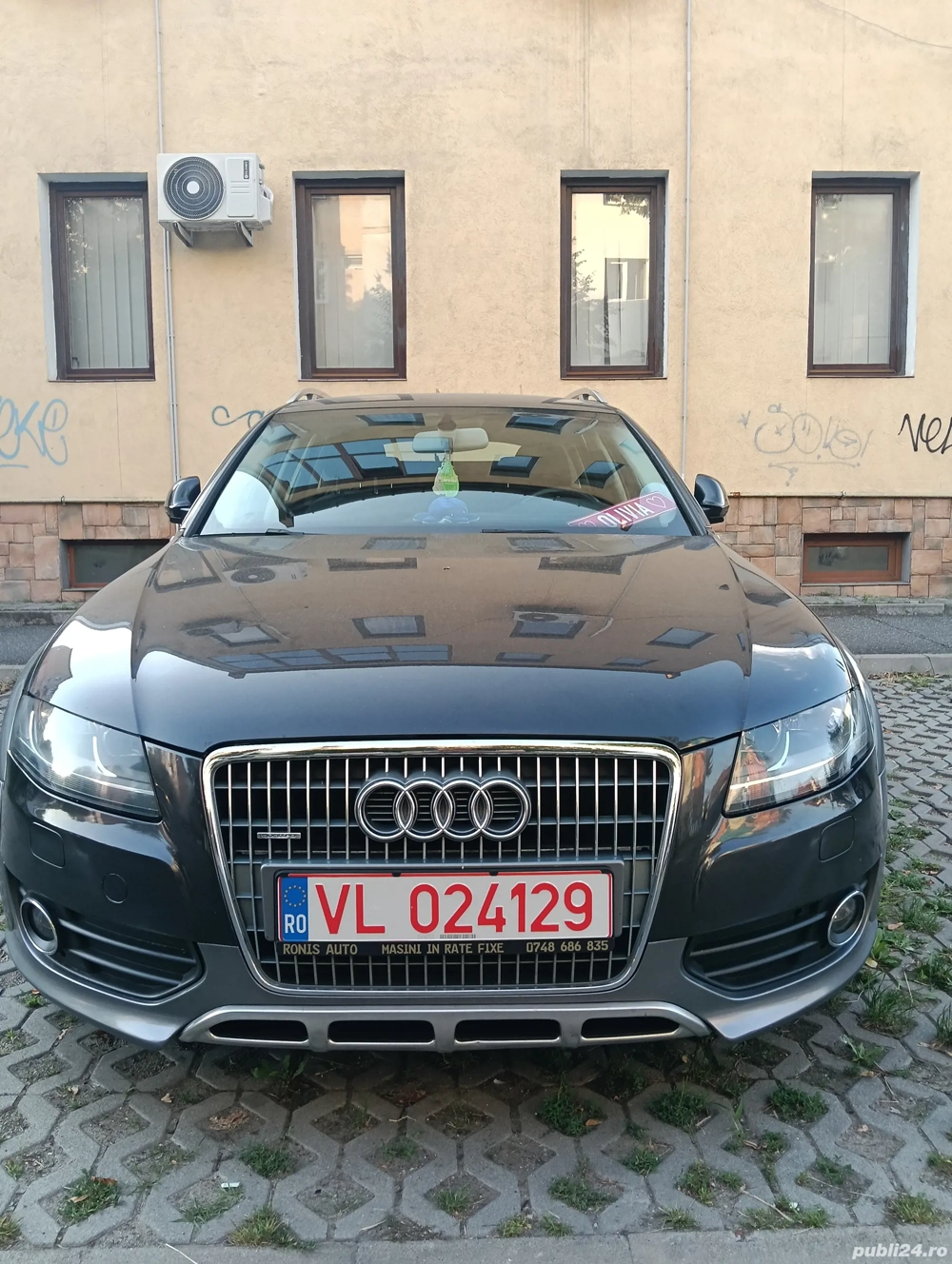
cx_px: 476
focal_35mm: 27
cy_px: 632
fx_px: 988
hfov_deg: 51.5
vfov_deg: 65.2
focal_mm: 3.98
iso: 125
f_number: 1.8
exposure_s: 1/100
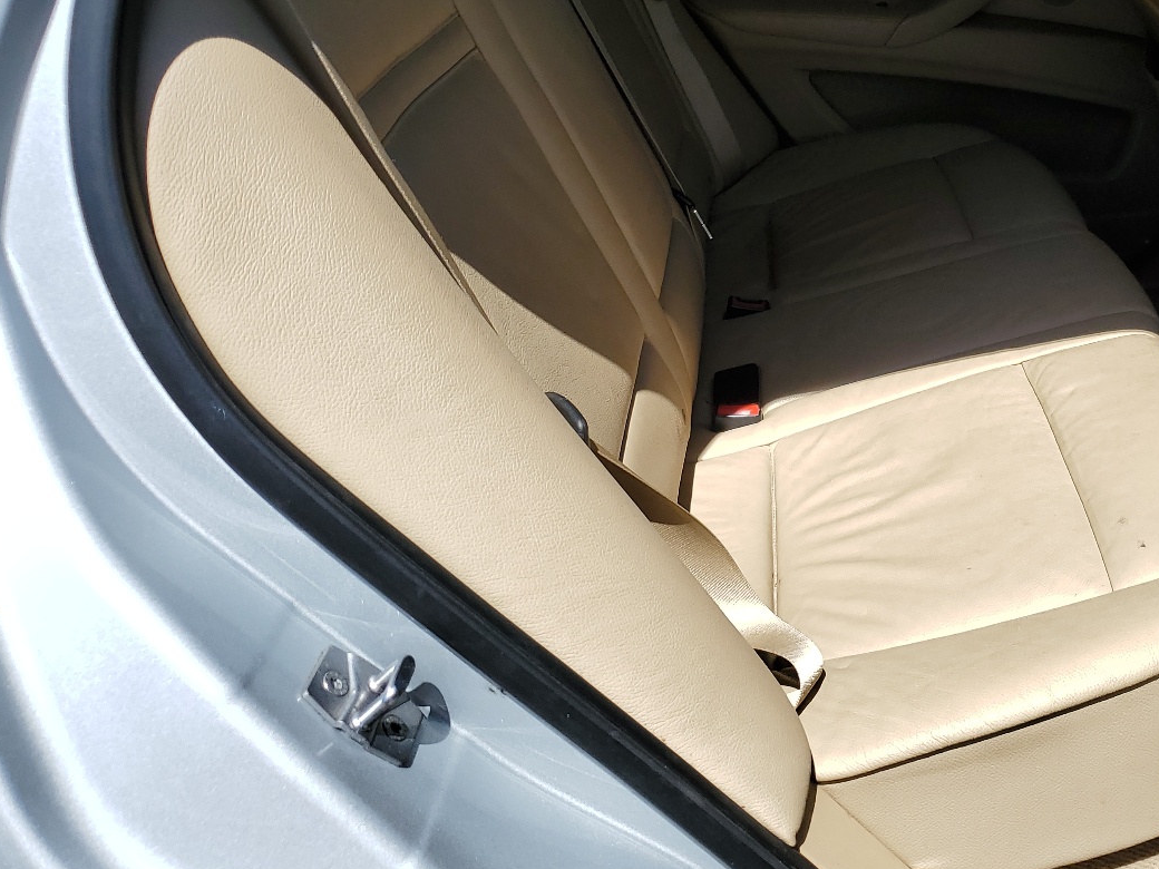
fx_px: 1339
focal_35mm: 40
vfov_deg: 35.6
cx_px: 885
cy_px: 293
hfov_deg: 45.0
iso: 50
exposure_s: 1/2500
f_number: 1.5
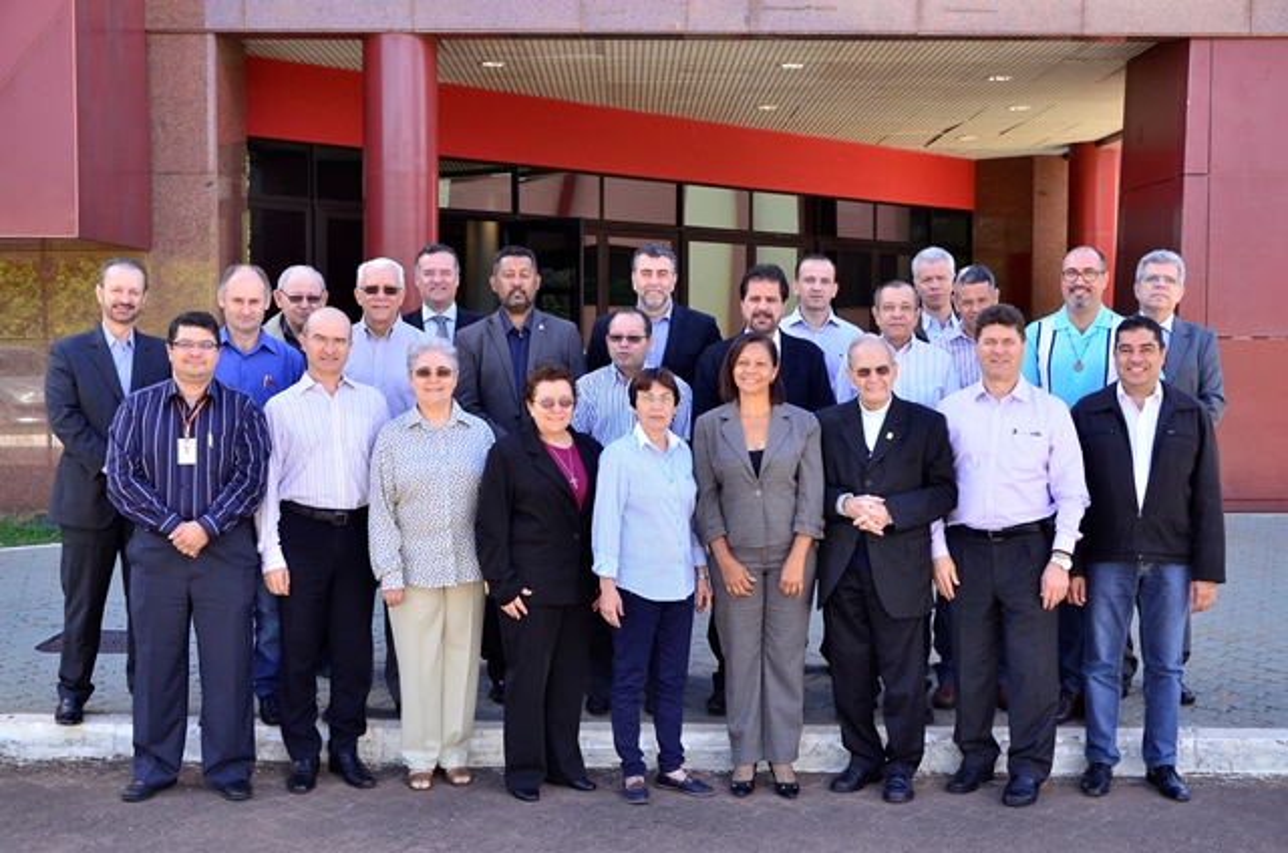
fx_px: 1607
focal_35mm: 45
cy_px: 426
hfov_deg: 43.7
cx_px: 644
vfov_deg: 29.7
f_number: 6.3
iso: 1000
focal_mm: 30
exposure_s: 1/400
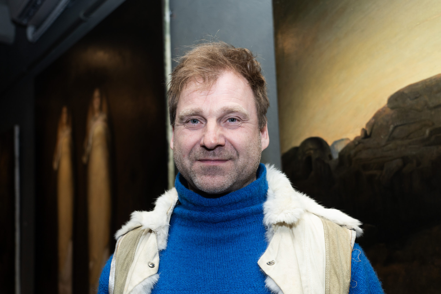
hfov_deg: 50.7
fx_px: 465
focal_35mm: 38
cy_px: 147
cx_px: 220
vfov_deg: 35.1
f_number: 4.5
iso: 500
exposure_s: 1/60
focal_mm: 38
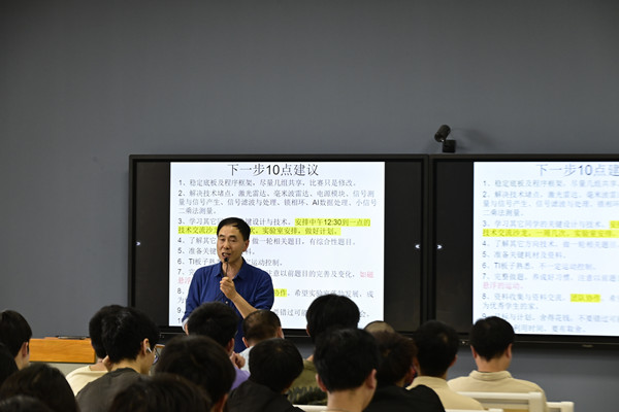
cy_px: 206
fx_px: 1771
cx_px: 310
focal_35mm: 103
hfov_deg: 19.8
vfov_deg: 13.3
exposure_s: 1/80
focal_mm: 103
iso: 2000
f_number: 8
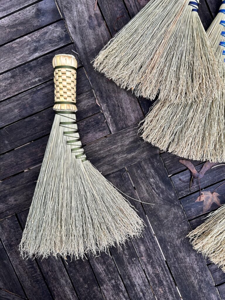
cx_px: 112
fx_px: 225
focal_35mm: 26
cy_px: 150
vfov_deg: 67.3
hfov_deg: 53.1
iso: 32
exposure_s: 1/128
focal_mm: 5.7
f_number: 1.5
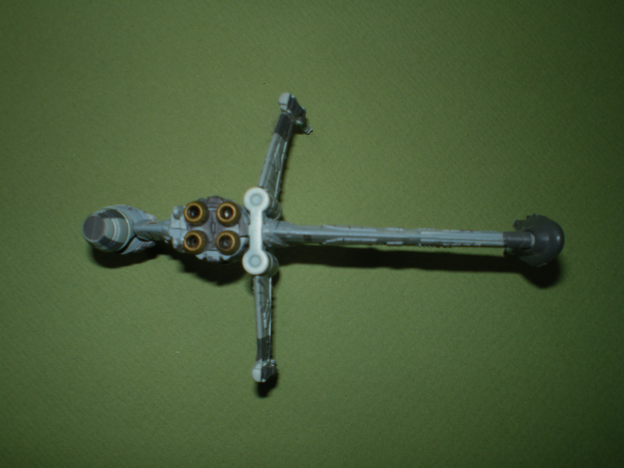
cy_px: 234
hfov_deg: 49.0
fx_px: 685
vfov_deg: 37.7
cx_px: 312
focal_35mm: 38
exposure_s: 1/30
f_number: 4.6
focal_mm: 6.3
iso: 64
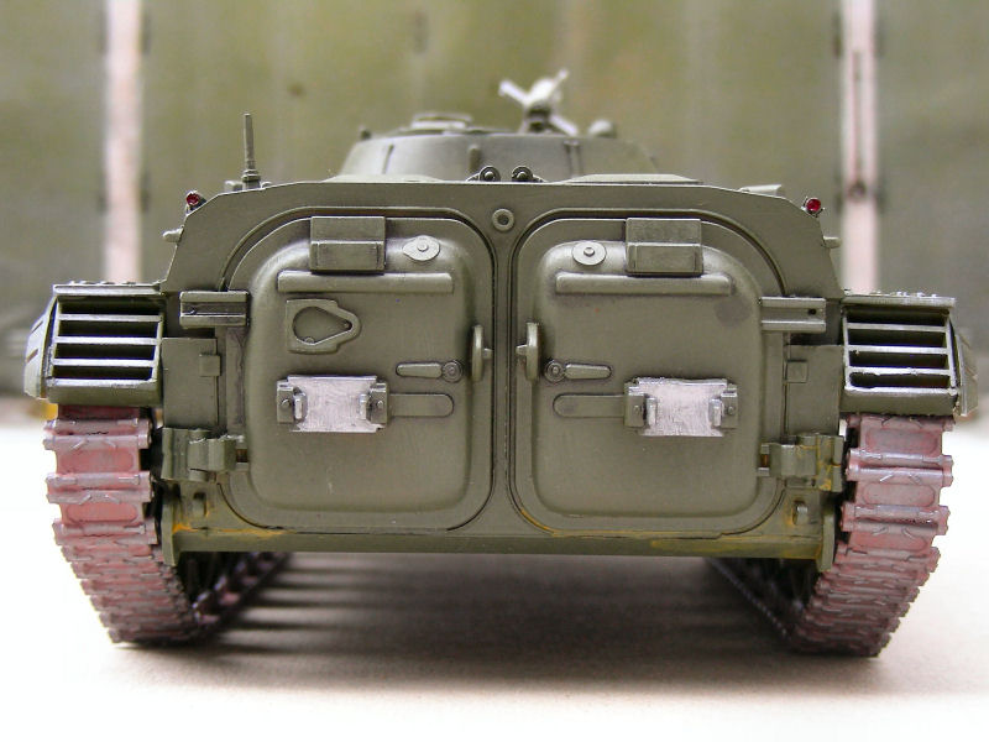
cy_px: 371
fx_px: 1800
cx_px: 494
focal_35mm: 63
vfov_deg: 23.3
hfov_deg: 30.7
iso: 50
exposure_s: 1/122
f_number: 3.5
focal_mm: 10.5
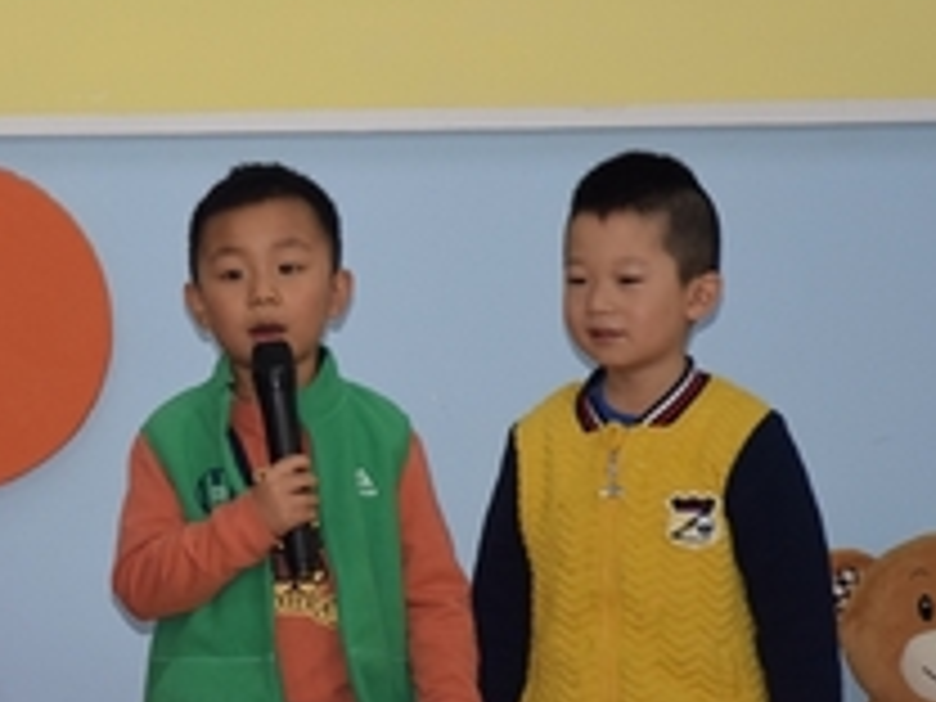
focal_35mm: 250
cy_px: 259
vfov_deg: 5.9
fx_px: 6760
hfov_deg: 7.9
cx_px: 140
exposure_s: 1/60
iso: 1100
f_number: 5.6
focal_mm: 90
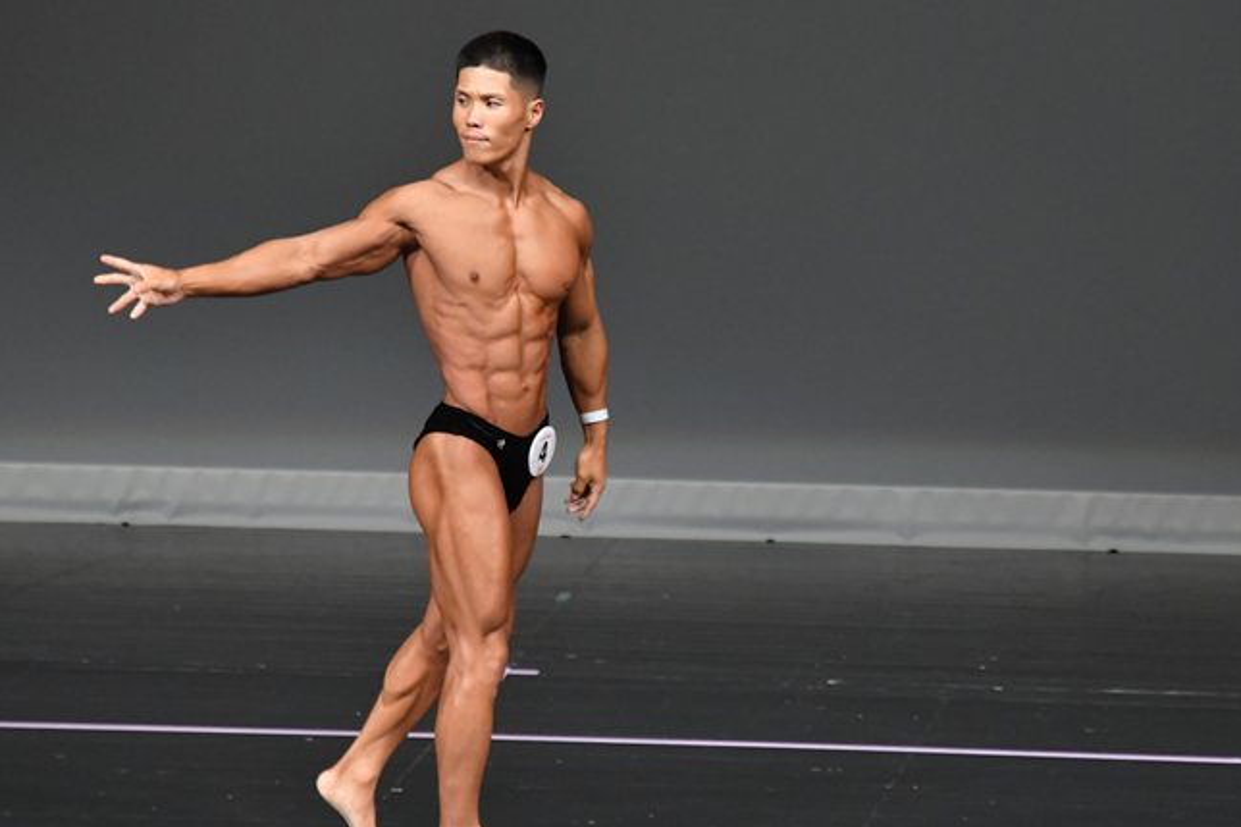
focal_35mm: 451
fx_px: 15542
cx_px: 683
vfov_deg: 3.0
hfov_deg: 4.6
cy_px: 436
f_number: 5.6
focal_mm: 250
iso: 4000
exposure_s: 1/400
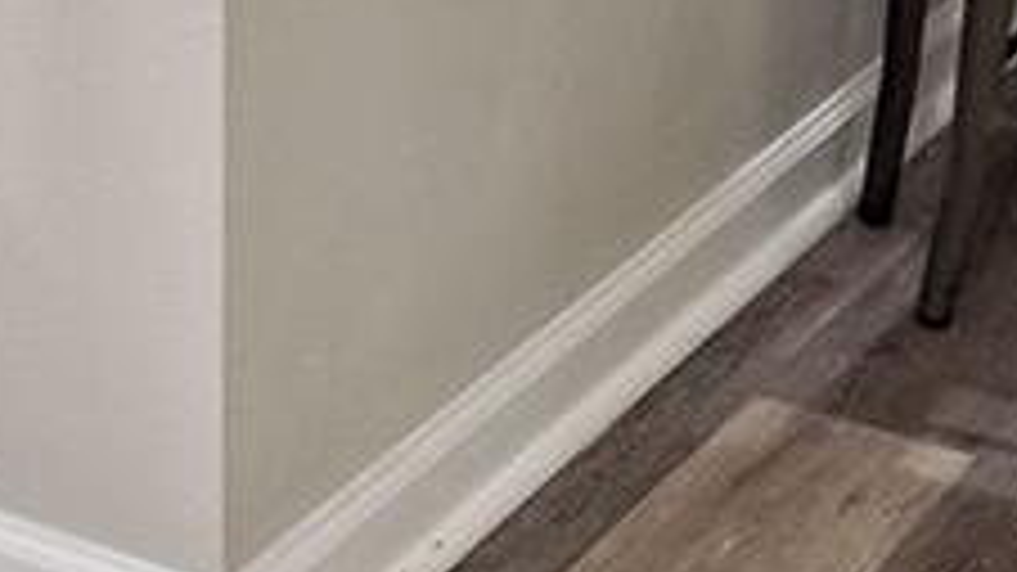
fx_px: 2993
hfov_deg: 18.2
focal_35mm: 111
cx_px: -248
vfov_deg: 9.0
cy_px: -1112
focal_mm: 10
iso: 800
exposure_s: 1/6
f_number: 4.5
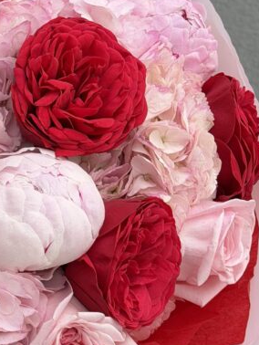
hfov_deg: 11.2
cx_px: -63
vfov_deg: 15.2
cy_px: 165
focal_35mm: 130
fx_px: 1295
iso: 64
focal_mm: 6.8
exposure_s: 1/288
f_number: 1.8
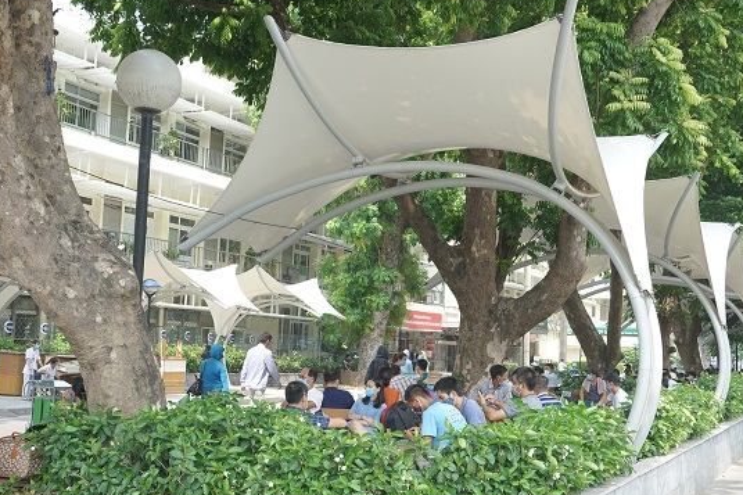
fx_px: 908
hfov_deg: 44.5
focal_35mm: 44
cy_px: 252
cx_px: 387
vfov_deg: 30.5
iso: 400
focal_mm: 37
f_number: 7.1
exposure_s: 1/200
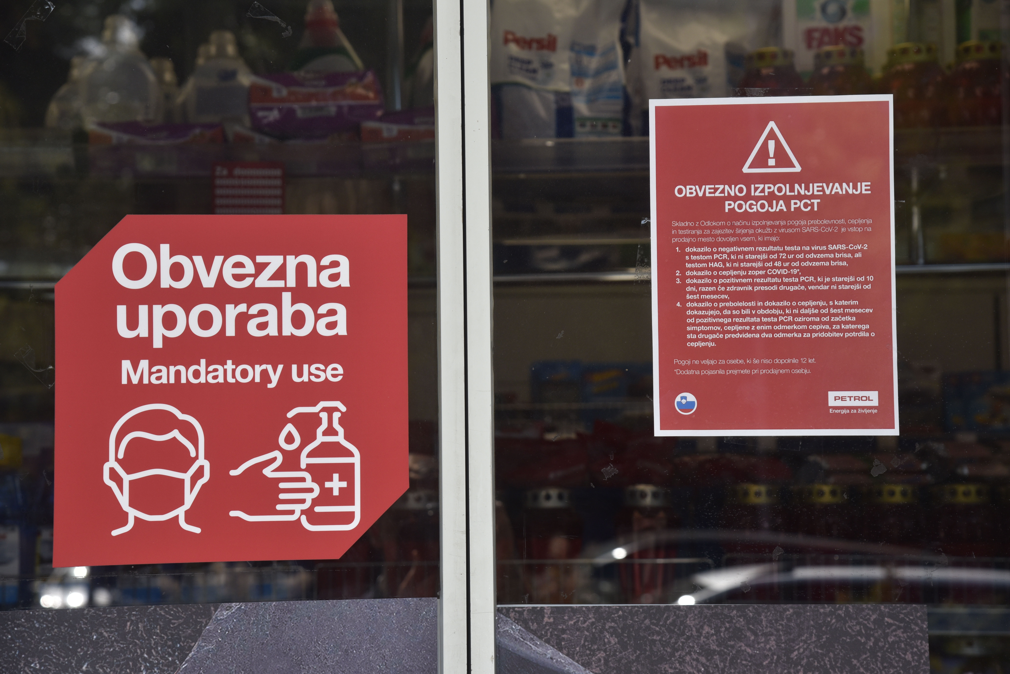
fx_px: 2582
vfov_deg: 14.9
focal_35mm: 92
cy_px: 337
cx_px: 505
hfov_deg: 22.1
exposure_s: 1/640
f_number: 7.1
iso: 500
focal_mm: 92
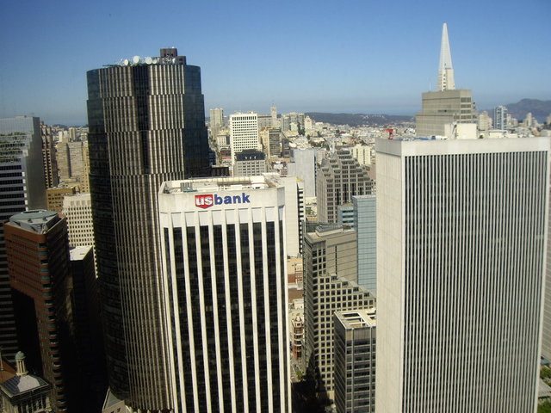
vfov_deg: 37.7
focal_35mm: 38
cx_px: 276
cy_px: 206
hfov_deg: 49.0
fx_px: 605
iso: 50
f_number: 4.3
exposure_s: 1/250
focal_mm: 6.2
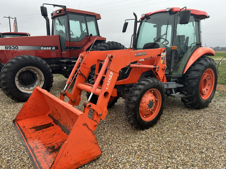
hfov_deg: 67.3
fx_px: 170
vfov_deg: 53.1
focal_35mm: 26
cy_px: 84
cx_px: 113
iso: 40
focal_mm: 5.7
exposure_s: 1/241
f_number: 1.5
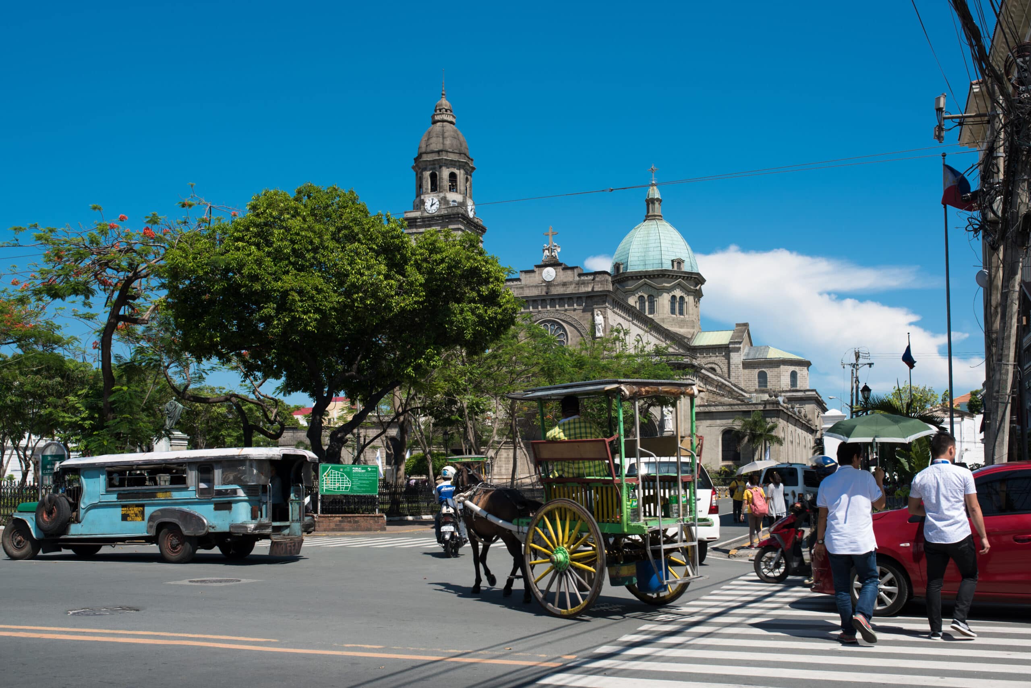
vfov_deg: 37.9
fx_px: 1003
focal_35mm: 35
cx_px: 516
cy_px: 344
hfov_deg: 54.4
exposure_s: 1/200
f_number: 10
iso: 100
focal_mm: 35
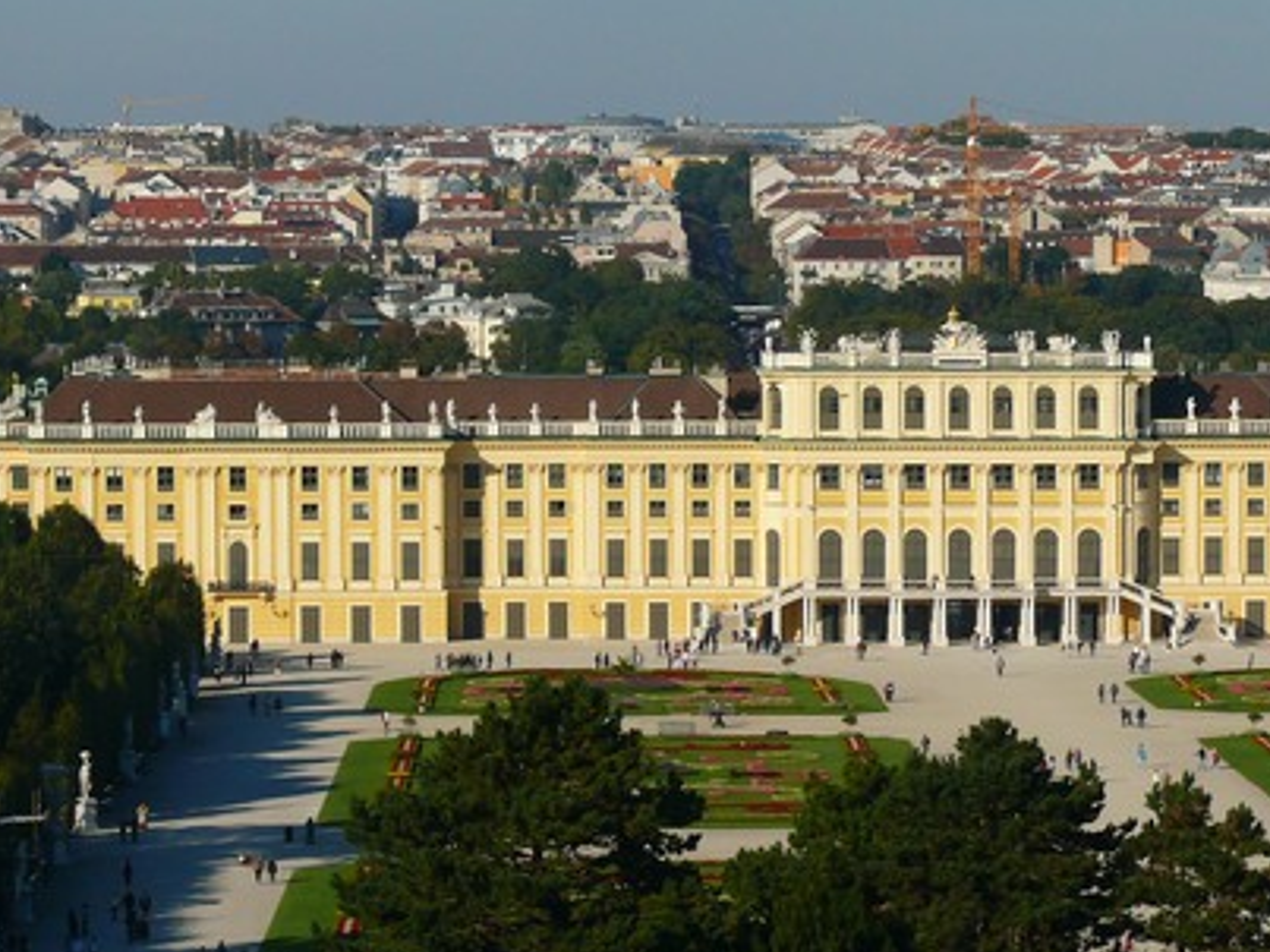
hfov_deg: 11.1
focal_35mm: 177
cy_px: 577
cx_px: 1012
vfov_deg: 8.4
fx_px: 6492
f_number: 5.6
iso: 100
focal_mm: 20.1
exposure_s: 1/250
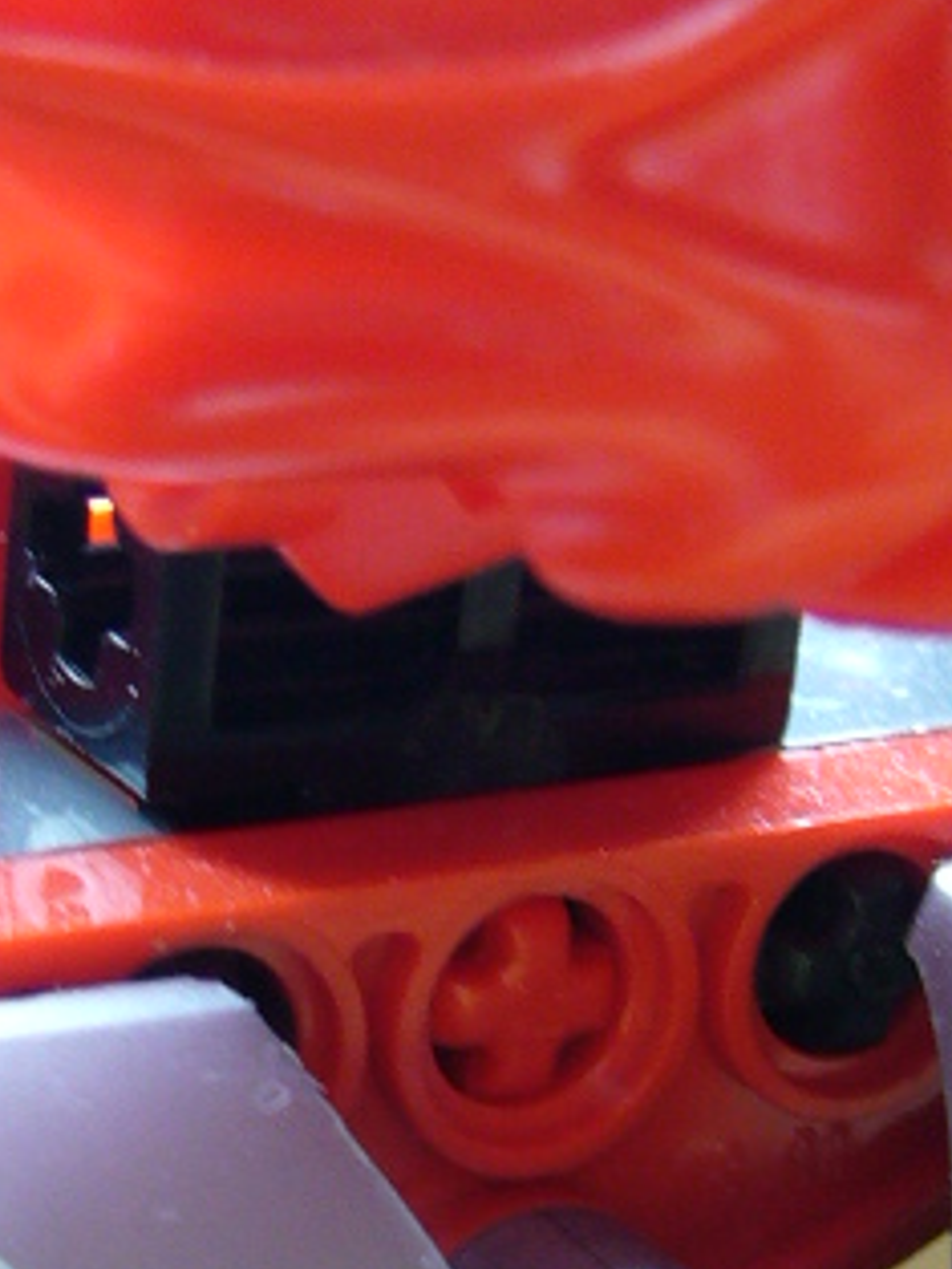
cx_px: 498
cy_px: 1070
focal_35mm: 143
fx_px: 5240
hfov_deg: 10.4
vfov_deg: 13.7
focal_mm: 5.8
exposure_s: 1/30
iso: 100
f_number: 2.8
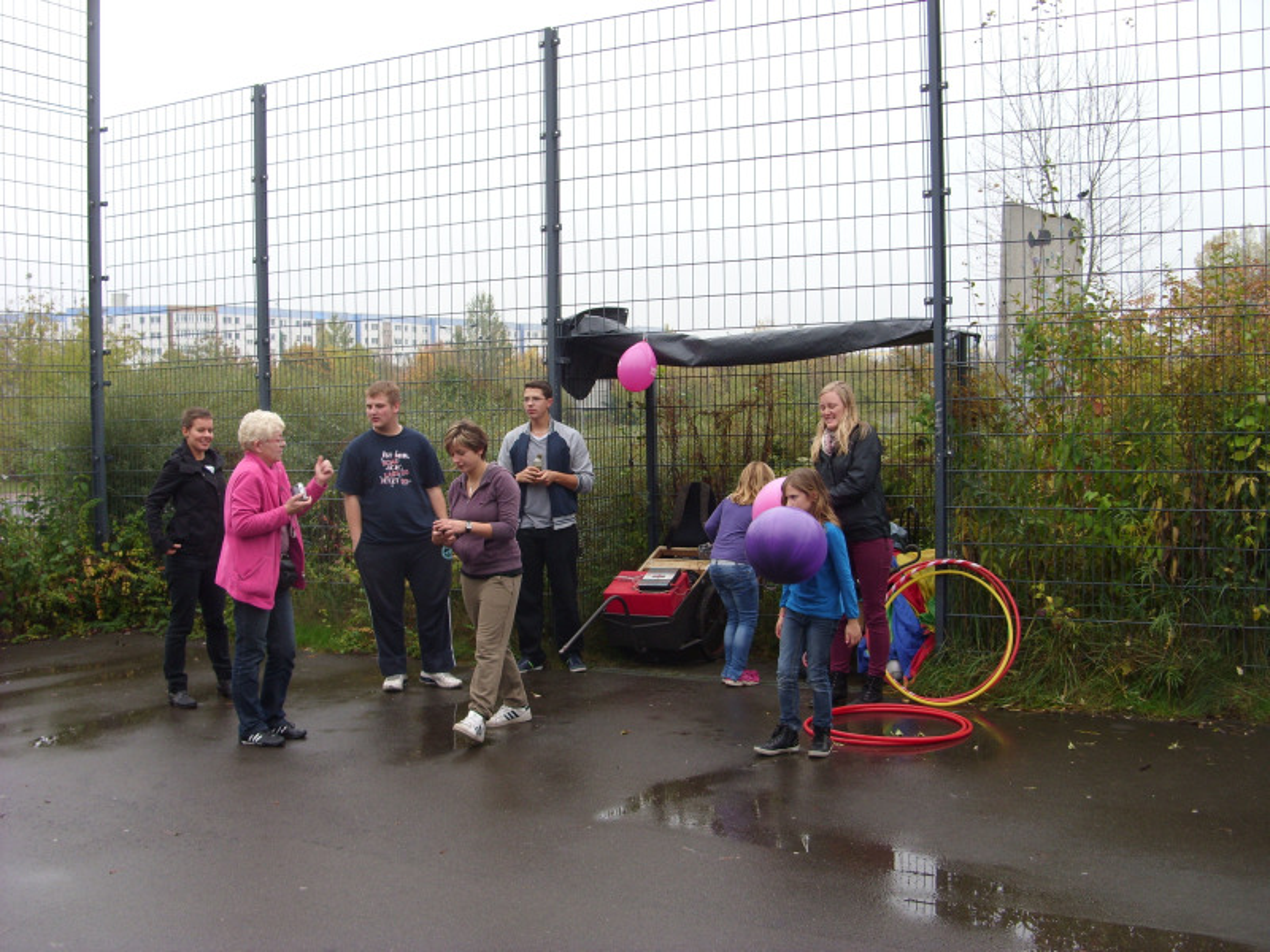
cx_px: 635
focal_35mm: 38
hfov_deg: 49.0
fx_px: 1394
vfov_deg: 37.7
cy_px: 476
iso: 50
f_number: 2.8
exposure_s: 1/129
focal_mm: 6.3
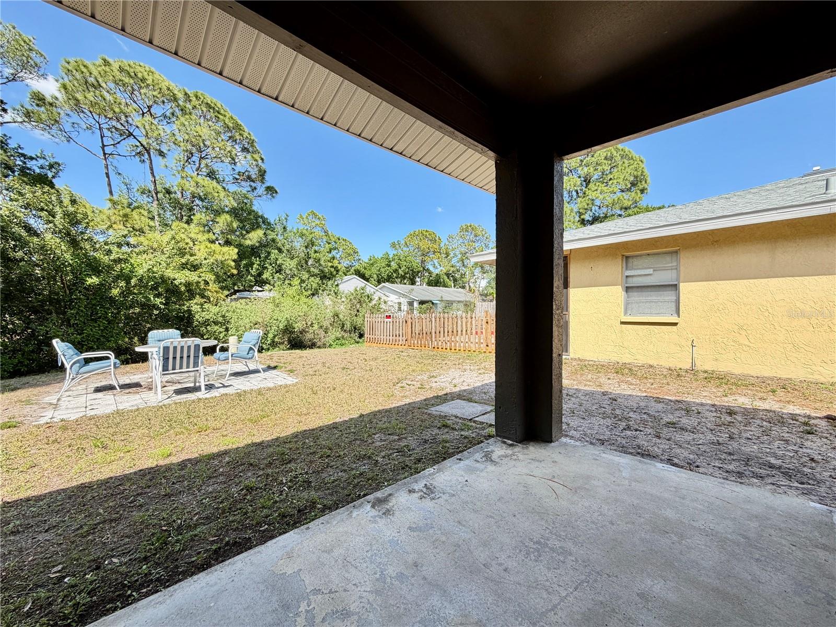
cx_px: 418
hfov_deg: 102.1
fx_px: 338
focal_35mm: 14
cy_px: 314
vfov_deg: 85.7
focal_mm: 2.22
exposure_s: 1/502
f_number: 2.2
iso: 50
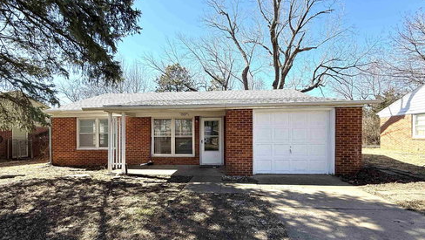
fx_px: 180
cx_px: 213
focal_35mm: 16
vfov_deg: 66.9
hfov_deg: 99.3
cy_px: 135
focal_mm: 2.22
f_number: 2.2
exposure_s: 1/619
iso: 50
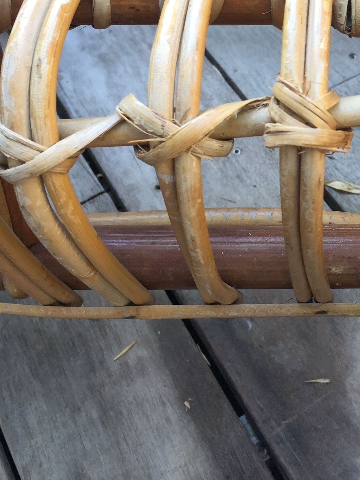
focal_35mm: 57
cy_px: 100
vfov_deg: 32.9
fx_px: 791
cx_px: 321
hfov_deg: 24.9
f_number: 2.2
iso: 40
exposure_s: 1/100
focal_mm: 4.15
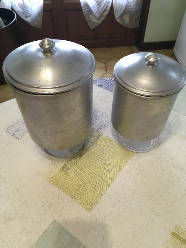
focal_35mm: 29
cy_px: 124
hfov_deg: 48.2
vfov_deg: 61.7
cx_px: 93
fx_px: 208
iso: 100
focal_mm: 4.15
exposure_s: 1/33
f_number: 2.2
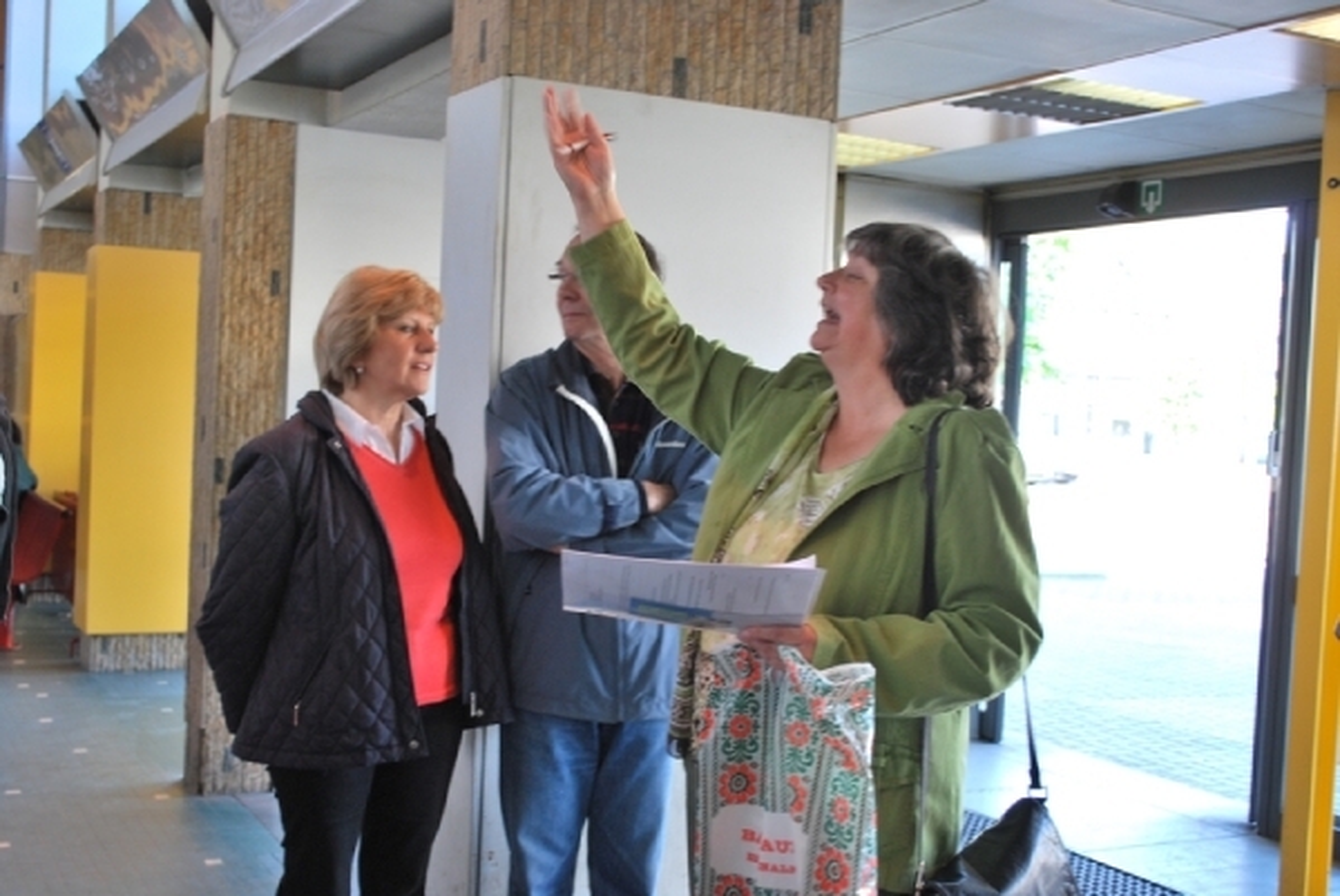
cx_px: 670
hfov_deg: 44.9
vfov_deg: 30.9
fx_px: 1620
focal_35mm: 44
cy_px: 448
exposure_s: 1/30
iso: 320
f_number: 4.8
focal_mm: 29
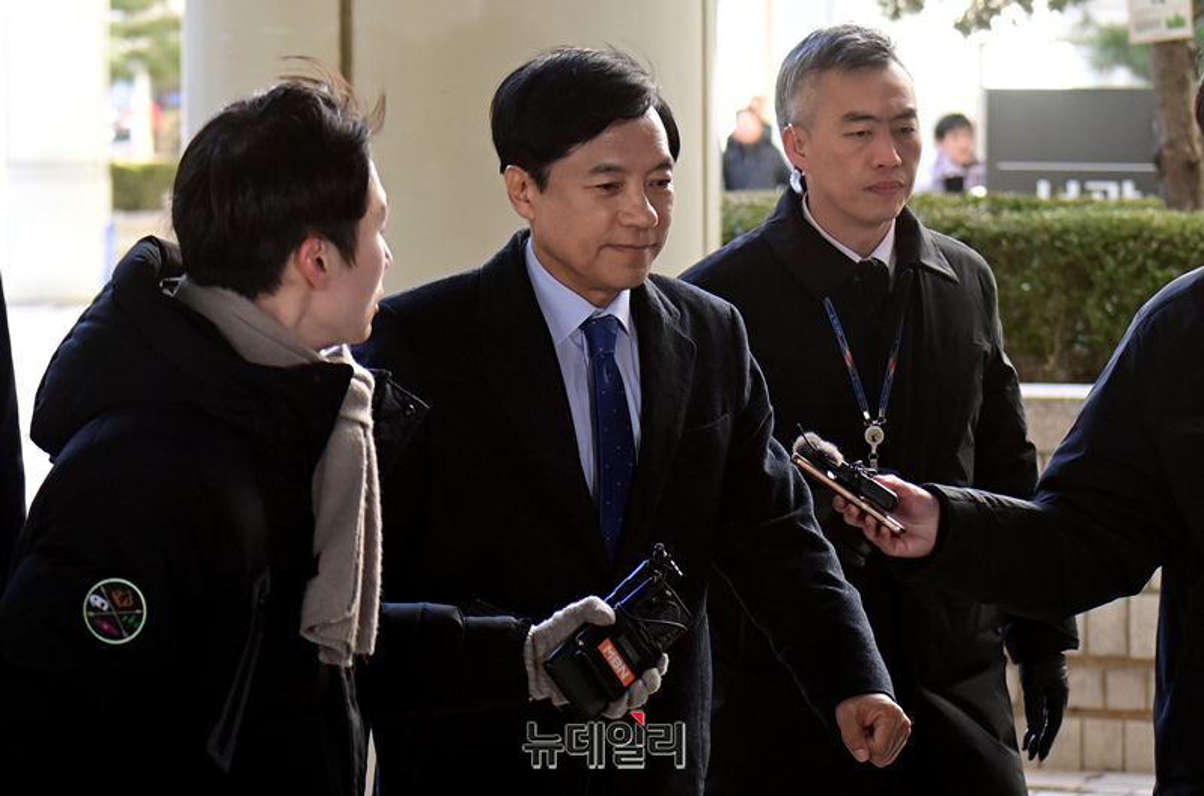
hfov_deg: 25.4
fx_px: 2669
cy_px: 398
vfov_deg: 17.0
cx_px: 602
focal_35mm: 80
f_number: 4.5
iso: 1600
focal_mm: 80
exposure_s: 1/400
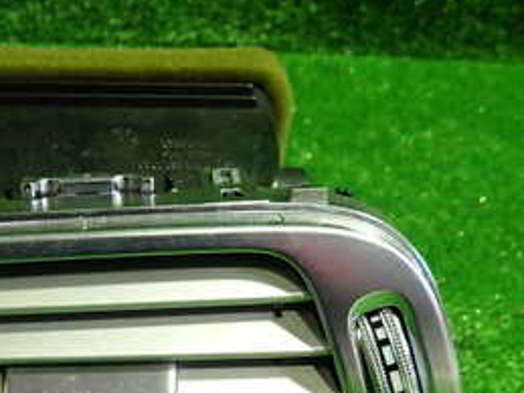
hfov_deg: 32.9
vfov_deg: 24.1
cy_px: 393
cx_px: 164
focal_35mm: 58
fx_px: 878
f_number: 2
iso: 200
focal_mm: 4.5
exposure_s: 1/40
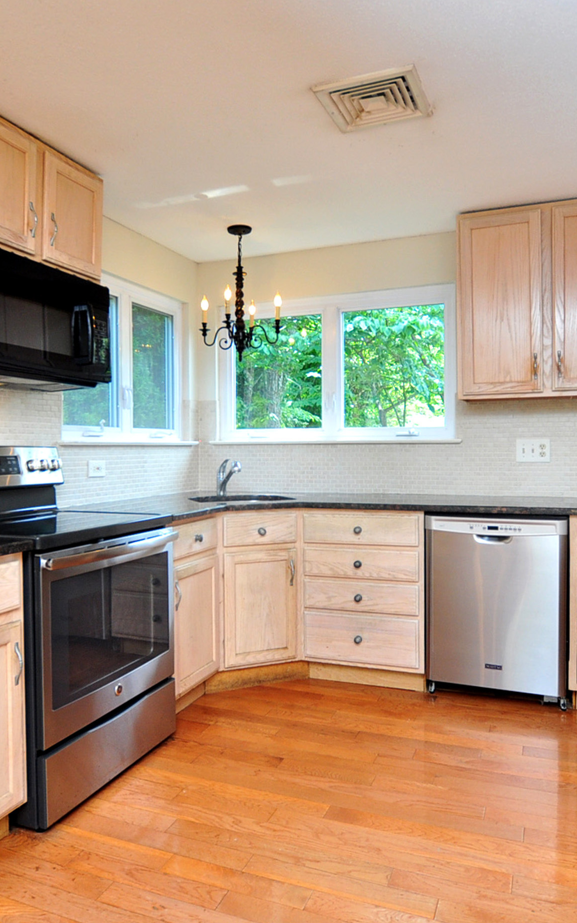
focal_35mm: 24
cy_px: 447
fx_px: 604
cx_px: 295
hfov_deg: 51.1
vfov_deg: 74.8
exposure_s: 1/160
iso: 400
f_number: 3.5
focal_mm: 10
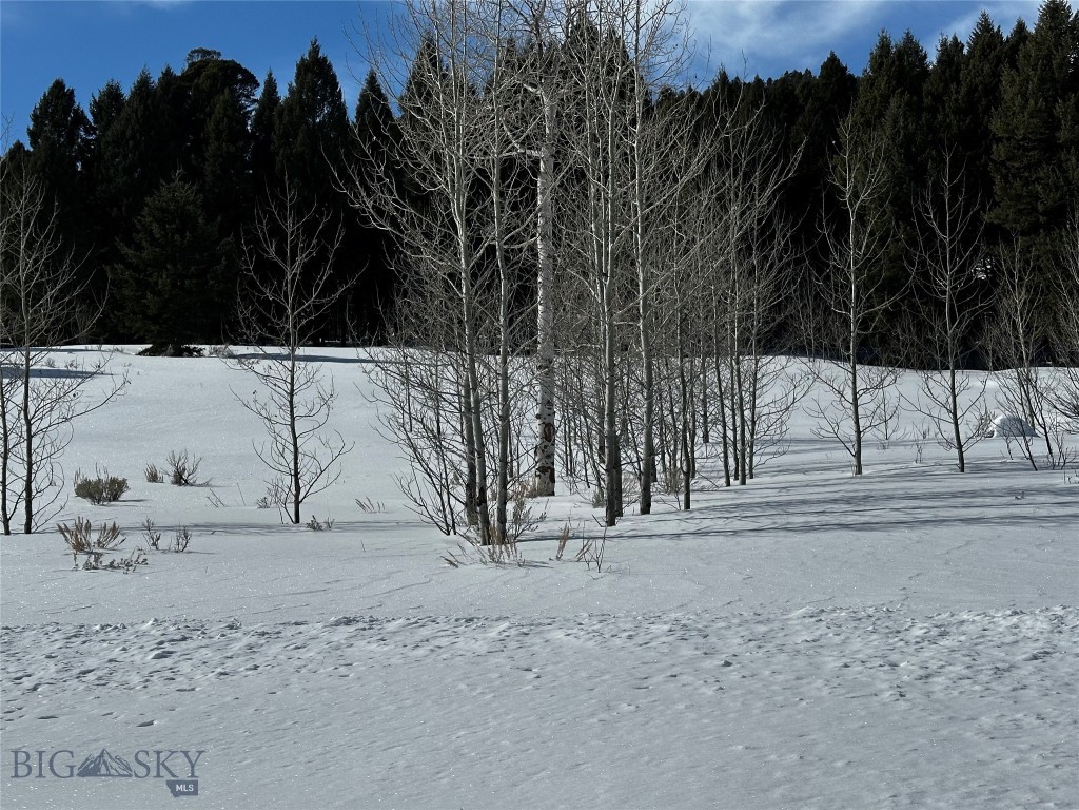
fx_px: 1496
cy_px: 405
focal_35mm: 48
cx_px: 540
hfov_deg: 39.7
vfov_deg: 30.3
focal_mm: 6.86
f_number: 1.78
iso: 64
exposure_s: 1/13699
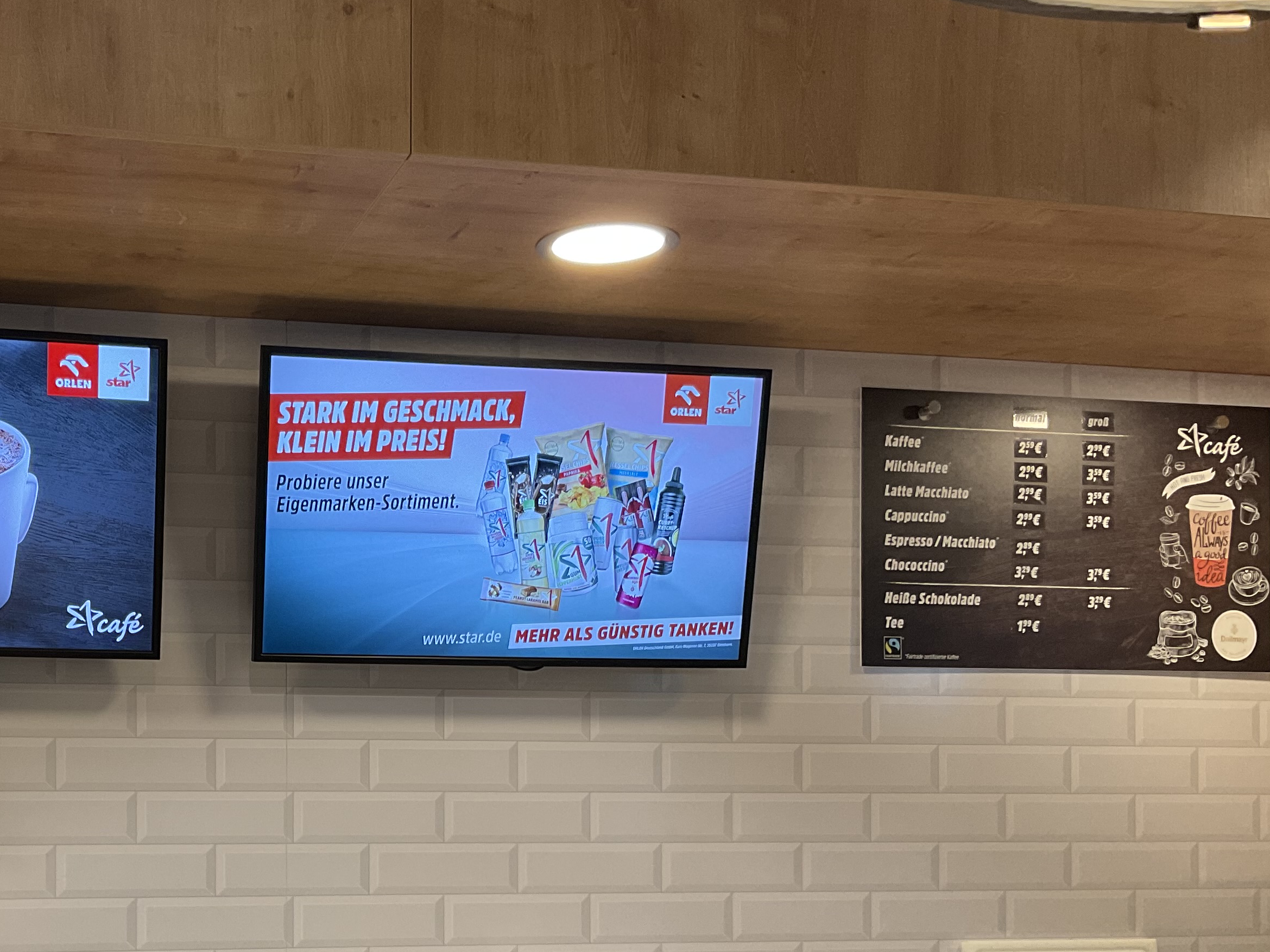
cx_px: 318
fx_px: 1834
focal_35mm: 50
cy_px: 815
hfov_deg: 37.3
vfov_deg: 28.2
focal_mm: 3
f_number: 1.8
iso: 50
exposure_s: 1/120
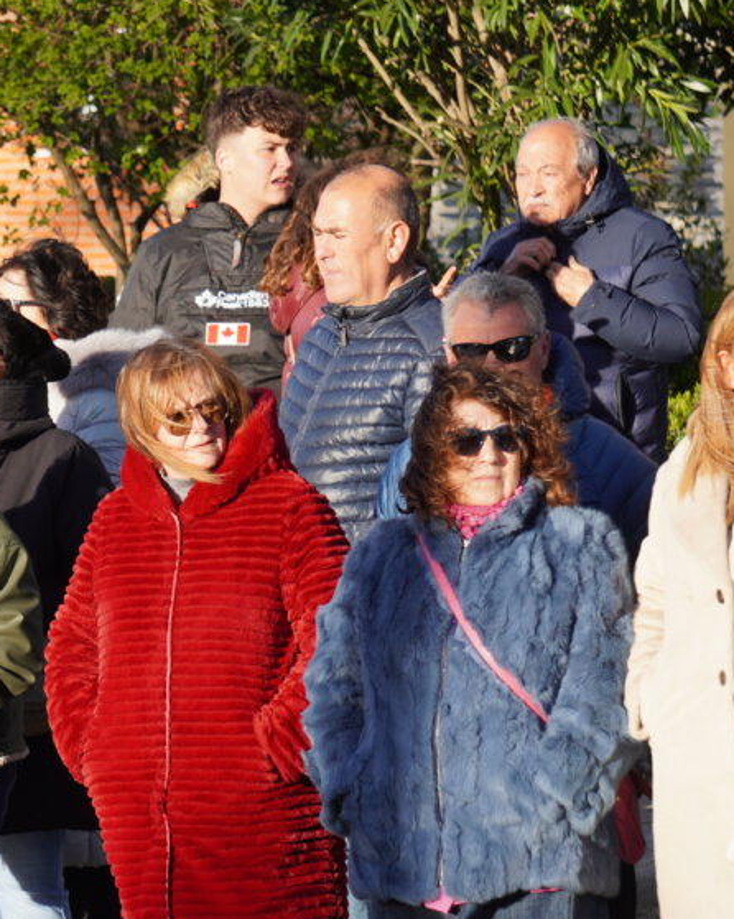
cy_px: 628
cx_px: 146
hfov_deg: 5.3
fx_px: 7990
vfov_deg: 6.6
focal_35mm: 294
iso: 100
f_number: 5.6
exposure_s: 1/200
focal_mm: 91
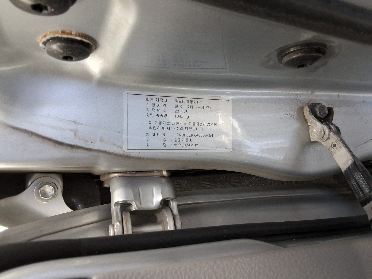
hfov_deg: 63.4
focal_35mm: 28
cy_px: 140
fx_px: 301
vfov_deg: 49.7
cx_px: 186
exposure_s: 1/24
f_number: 1.9
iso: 211
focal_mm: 2.91
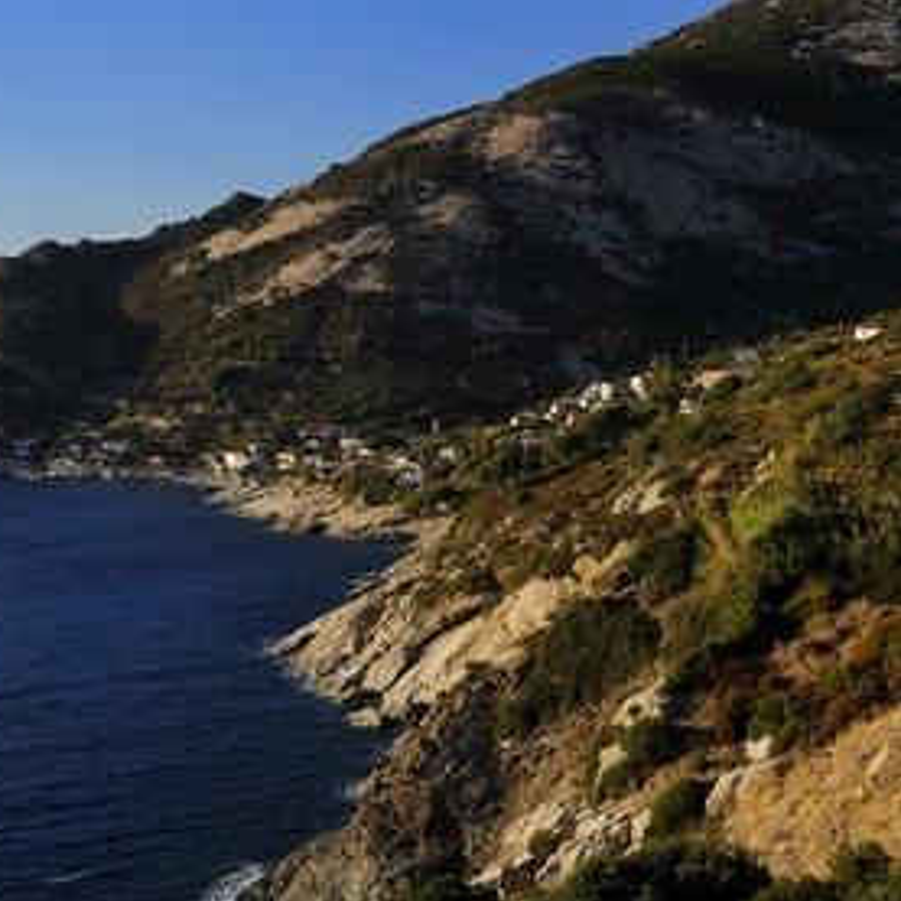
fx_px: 1826
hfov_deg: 27.3
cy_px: 452
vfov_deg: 27.7
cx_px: 220
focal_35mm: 62
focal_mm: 48
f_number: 9
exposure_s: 1/250
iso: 200
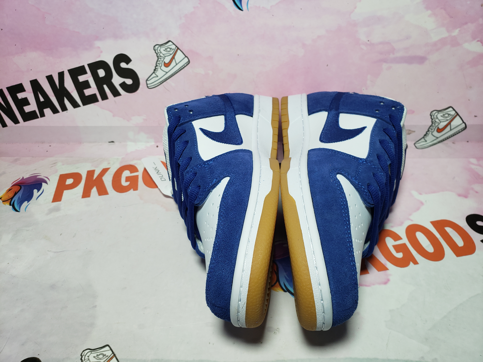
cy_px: 181
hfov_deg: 67.3
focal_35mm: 26
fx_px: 363
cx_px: 242
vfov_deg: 53.1
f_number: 2.4
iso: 50
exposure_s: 1/232
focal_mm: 4.3
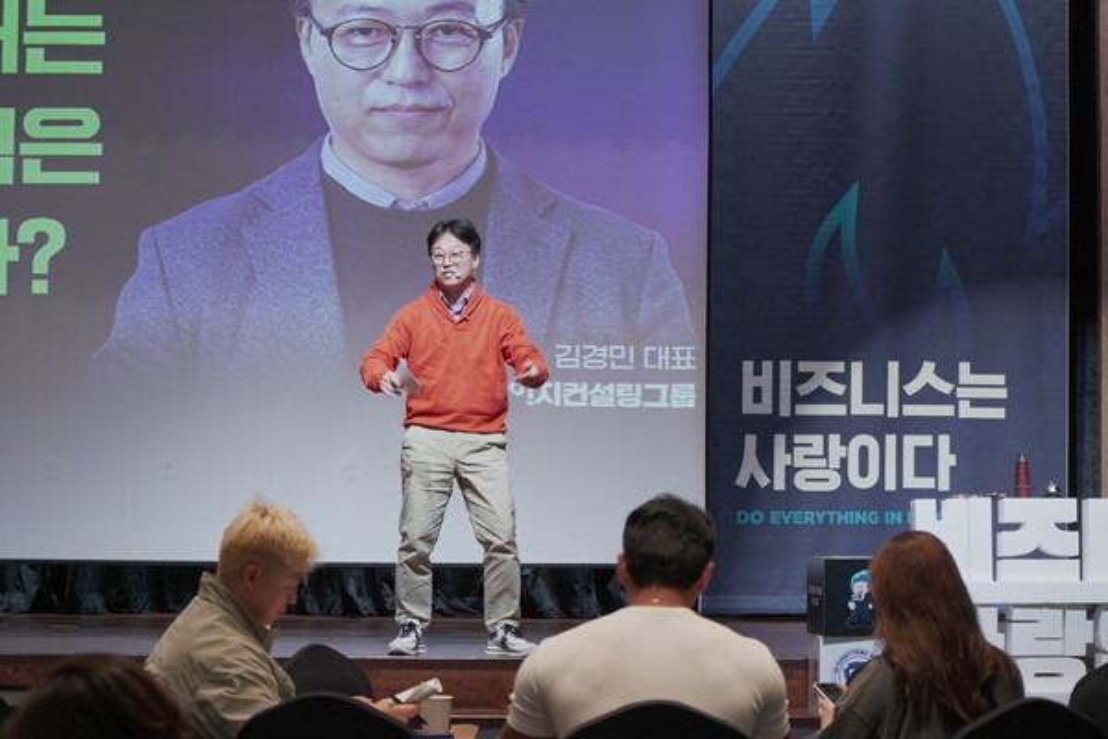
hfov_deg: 17.5
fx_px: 3601
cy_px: 370
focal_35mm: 117
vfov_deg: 11.7
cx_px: 554
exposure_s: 1/100
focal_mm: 78
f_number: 4
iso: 1600
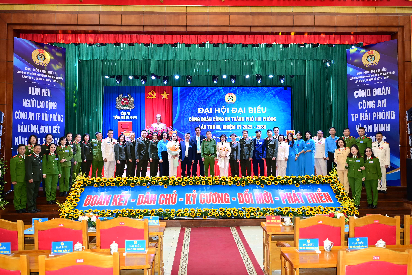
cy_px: 138
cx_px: 206
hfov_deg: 66.4
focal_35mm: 28
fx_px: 315
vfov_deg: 47.2
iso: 2000
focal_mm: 27.5
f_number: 4
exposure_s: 1/160
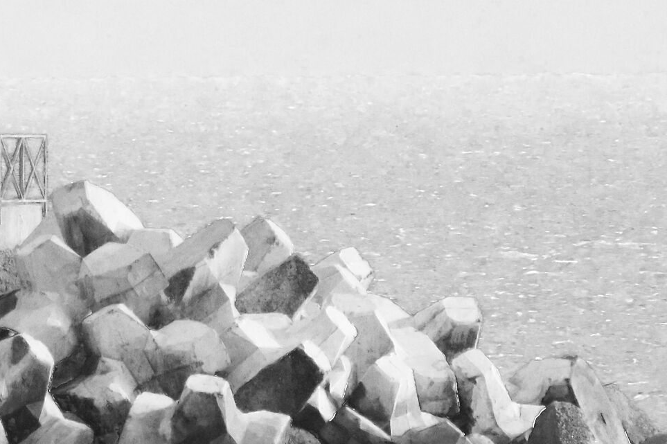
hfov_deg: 2.8
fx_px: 13851
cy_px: 77
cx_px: 213
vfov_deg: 1.8
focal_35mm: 748
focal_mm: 300
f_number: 16
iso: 2500
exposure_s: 1/1250
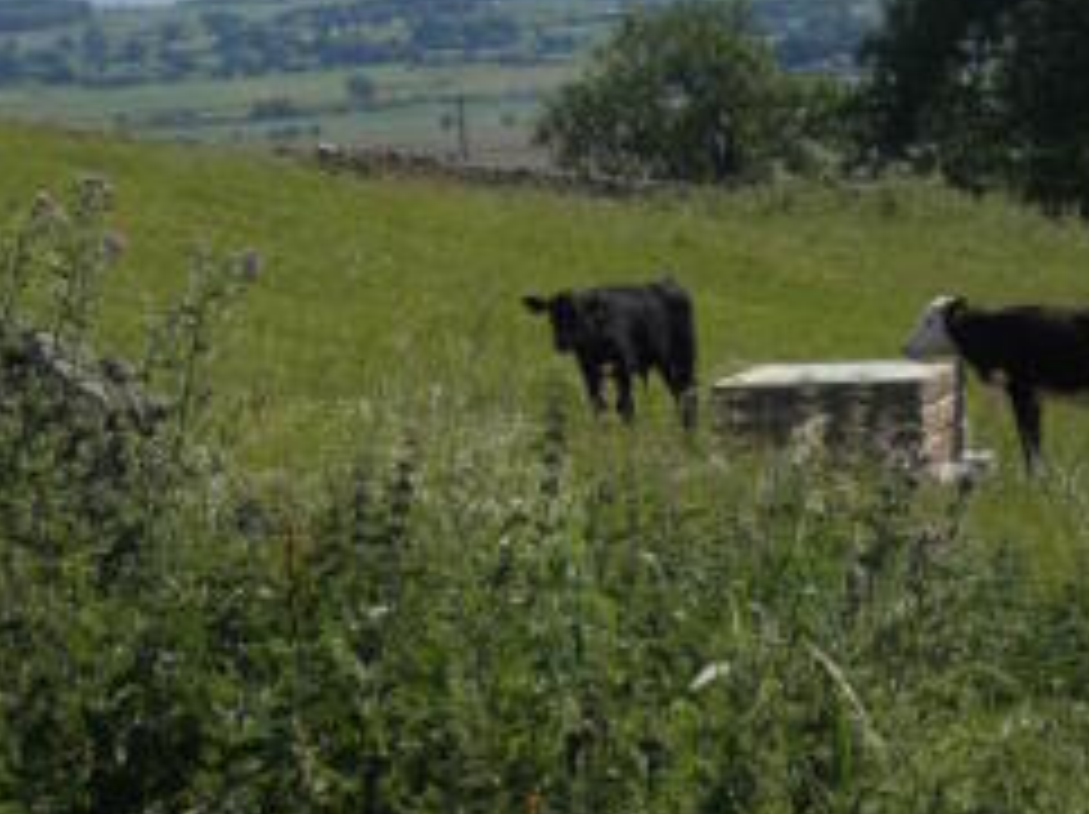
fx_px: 4997
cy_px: -25
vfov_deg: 9.2
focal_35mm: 159
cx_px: 371
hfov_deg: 12.4
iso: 80
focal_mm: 11.9
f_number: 4.5
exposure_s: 1/800
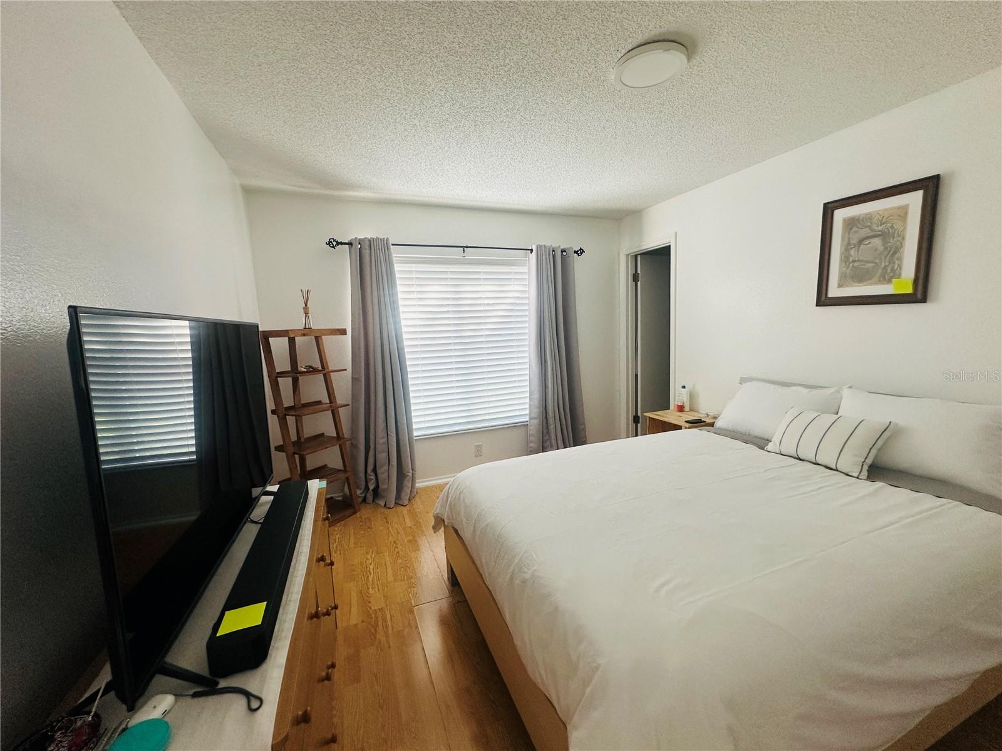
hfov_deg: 102.1
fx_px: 405
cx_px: 501
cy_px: 376
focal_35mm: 14
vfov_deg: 85.7
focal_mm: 2.22
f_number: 2.2
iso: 125
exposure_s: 1/99
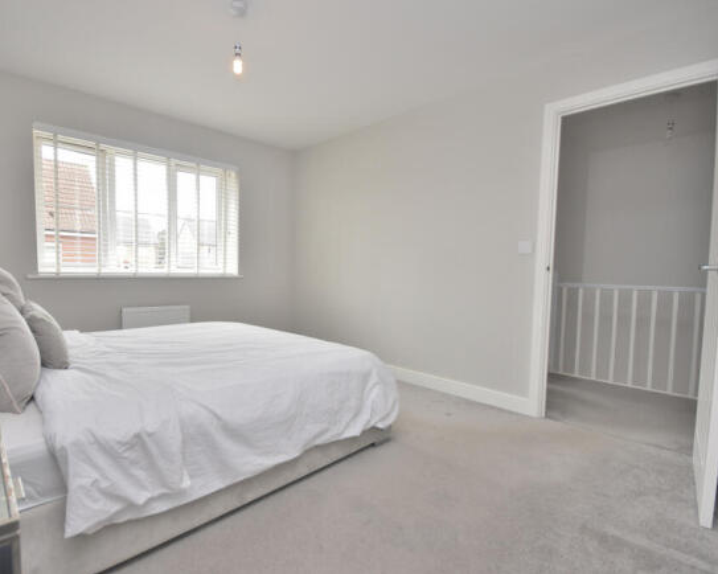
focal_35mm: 17
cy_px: 288
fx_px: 361
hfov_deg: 89.0
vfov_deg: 76.9
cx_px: 306
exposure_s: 1/200
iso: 320
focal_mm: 10
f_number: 4.5
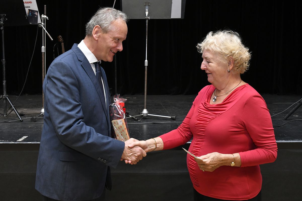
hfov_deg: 46.4
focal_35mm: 42
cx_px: 151
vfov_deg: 31.9
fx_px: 352
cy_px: 100
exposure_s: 1/125
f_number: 6.3
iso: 1600
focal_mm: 28
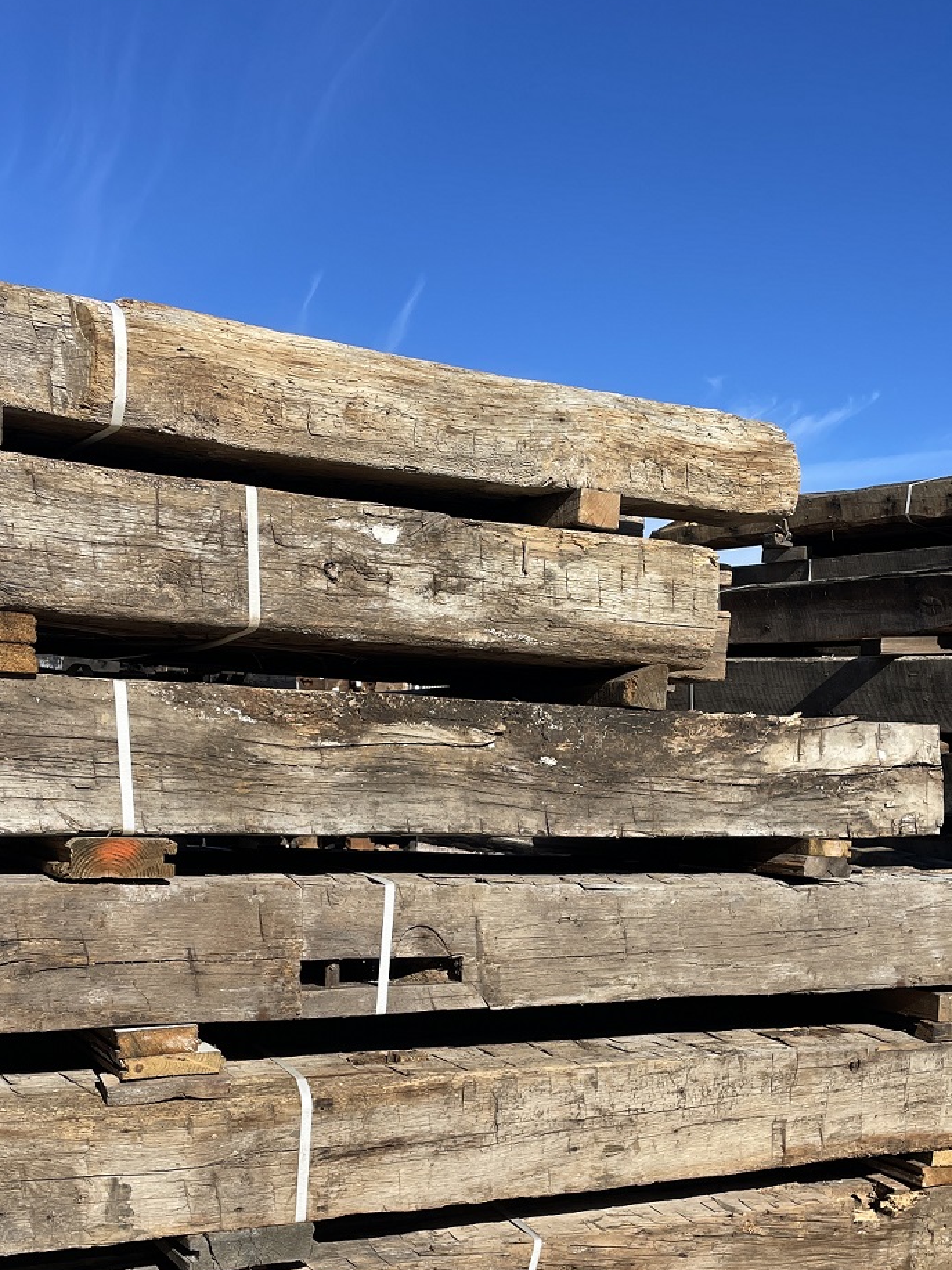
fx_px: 1467
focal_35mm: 40
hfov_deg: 35.9
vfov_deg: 46.4
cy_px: 801
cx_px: 497
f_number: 1.6
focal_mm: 4.2
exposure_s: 1/4132
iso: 32
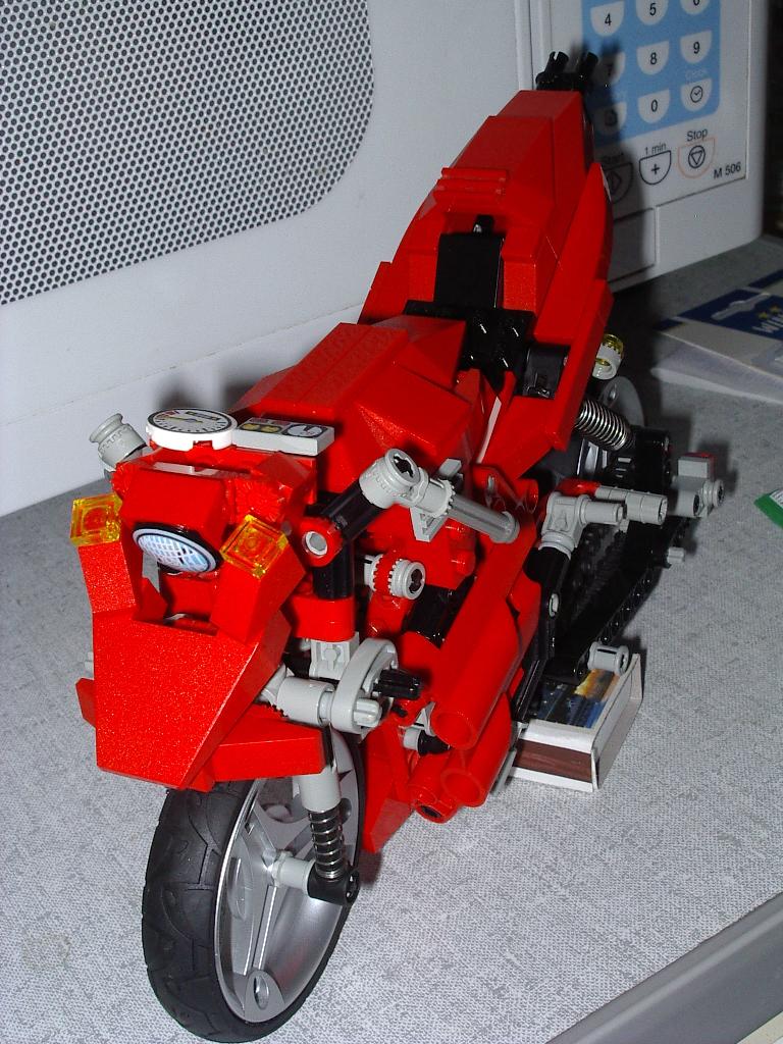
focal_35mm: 52
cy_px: 522
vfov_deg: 36.8
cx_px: 392
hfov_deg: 28.0
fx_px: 1568
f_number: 5.5
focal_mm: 7.8
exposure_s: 1/60
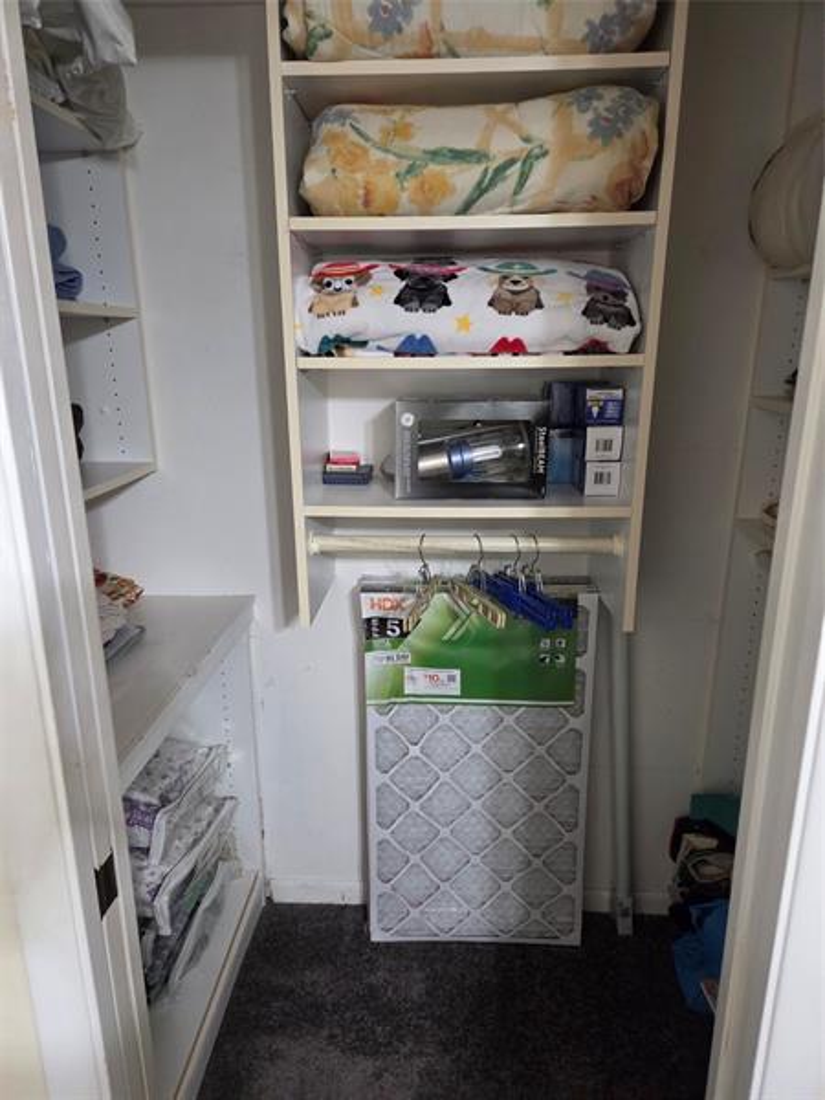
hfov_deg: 58.9
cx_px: 412
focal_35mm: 23
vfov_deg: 73.9
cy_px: 550
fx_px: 731
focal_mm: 5.4
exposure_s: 1/120
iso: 1000
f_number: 1.8
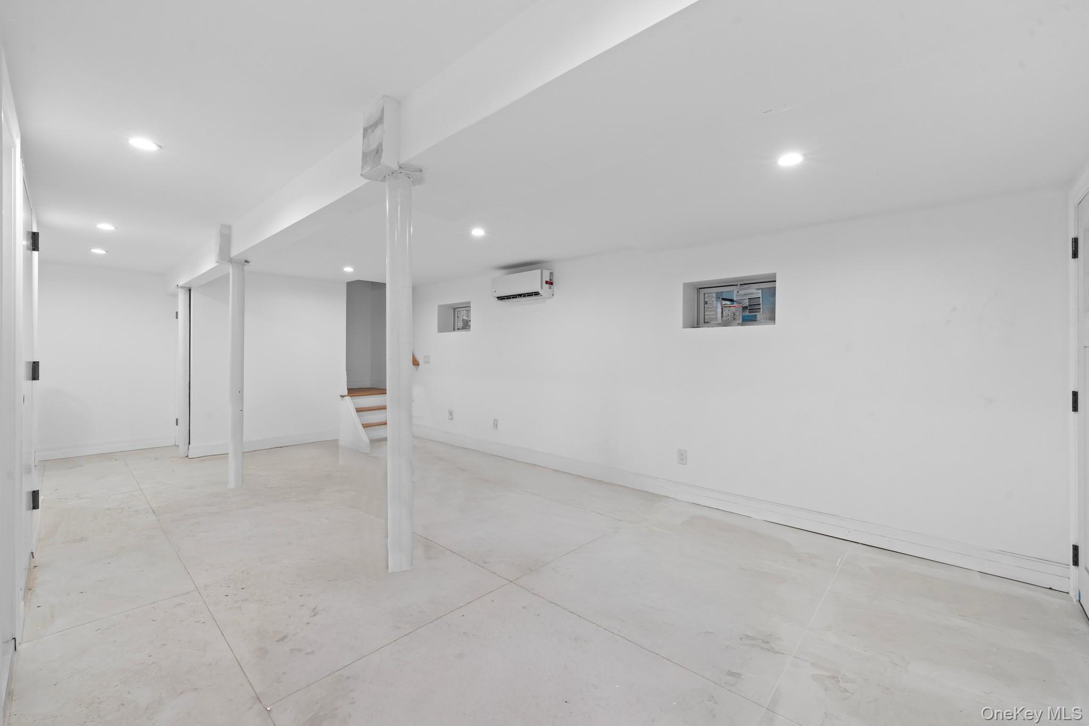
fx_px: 423
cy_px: 363
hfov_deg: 104.3
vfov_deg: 81.2
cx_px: 544
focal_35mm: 14
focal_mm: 14
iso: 800
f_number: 10
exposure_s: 1/8
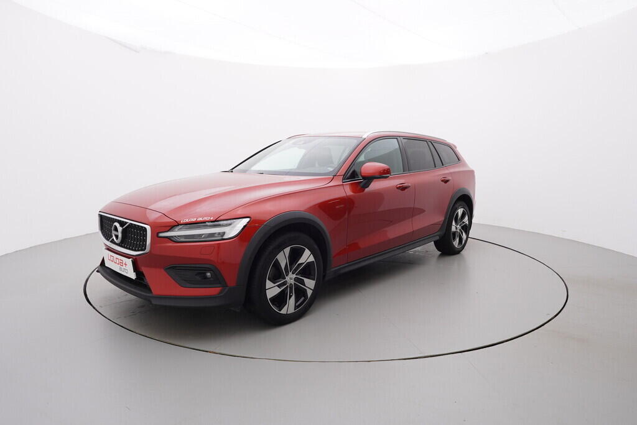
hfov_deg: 77.3
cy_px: 212
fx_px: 398
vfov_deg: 56.2
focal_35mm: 22
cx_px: 318
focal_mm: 15
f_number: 5
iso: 200
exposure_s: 1/80
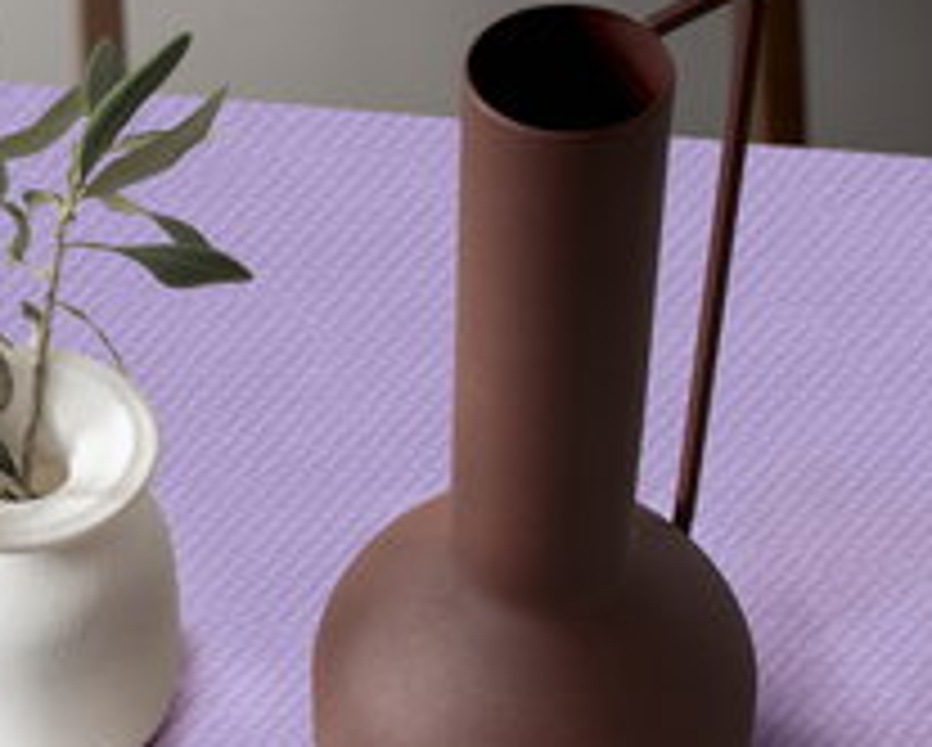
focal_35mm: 111
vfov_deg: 13.9
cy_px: 468
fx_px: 3065
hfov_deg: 16.9
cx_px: 20
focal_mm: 35
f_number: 4.5
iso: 80
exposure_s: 1/200
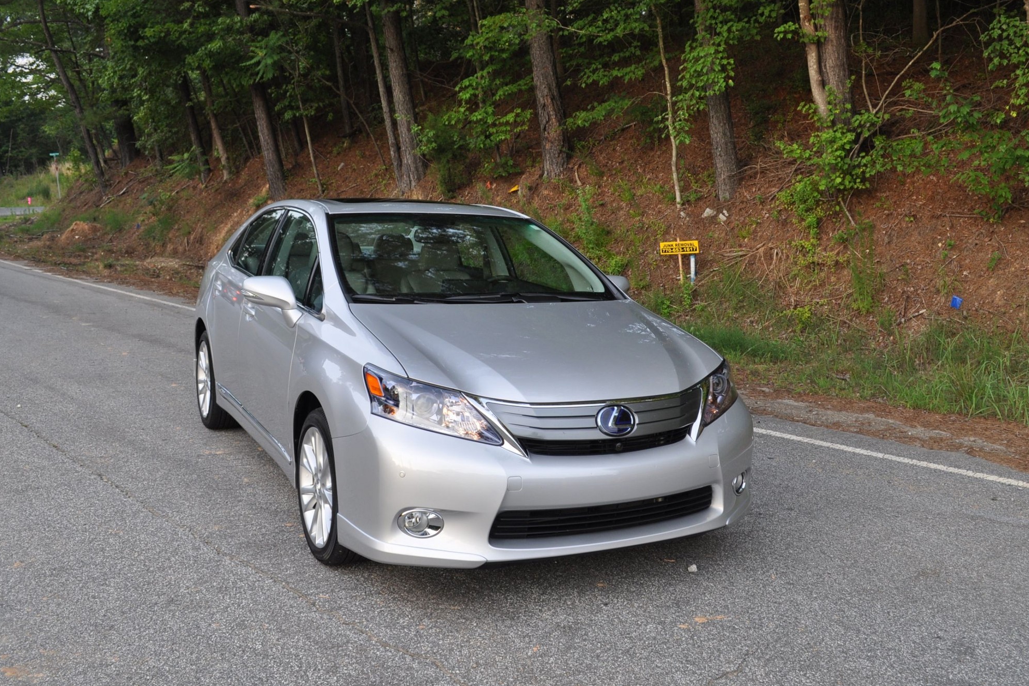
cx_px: 564
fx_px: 972
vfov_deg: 38.9
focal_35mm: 34
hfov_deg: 55.7
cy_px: 318
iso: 280
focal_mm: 18
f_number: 5.6
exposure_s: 1/125
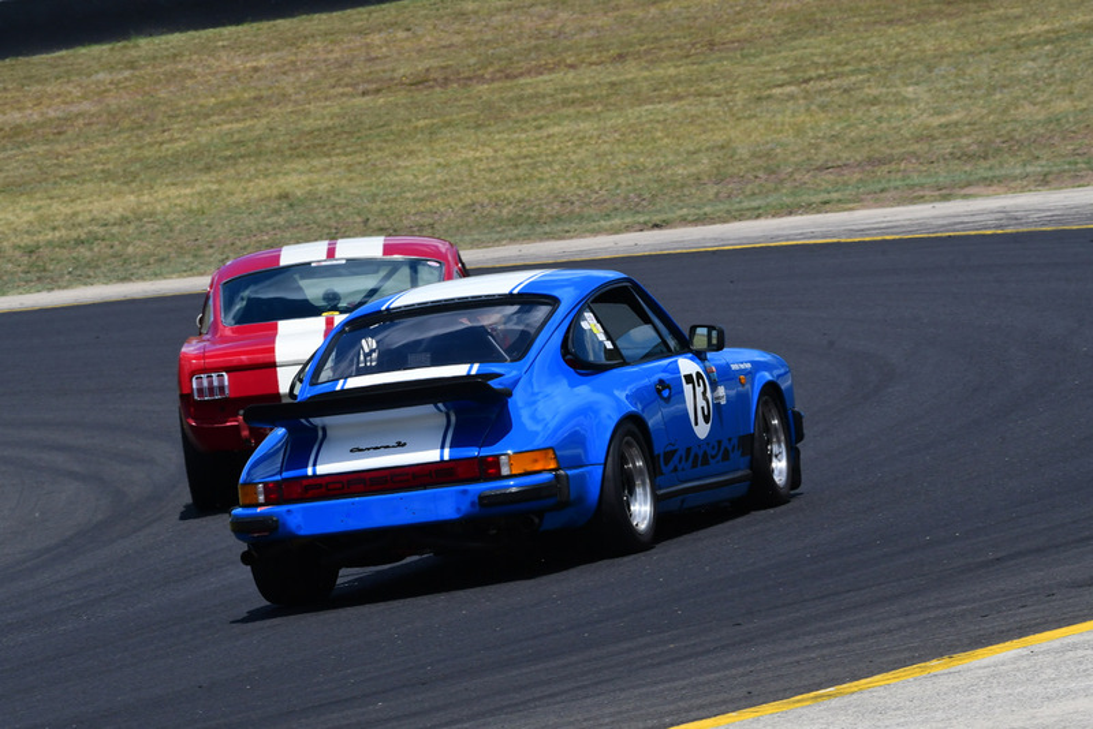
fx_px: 9111
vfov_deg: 4.6
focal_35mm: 300
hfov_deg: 6.9
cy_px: 364
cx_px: 546
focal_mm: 200
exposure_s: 1/640
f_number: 16
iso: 500
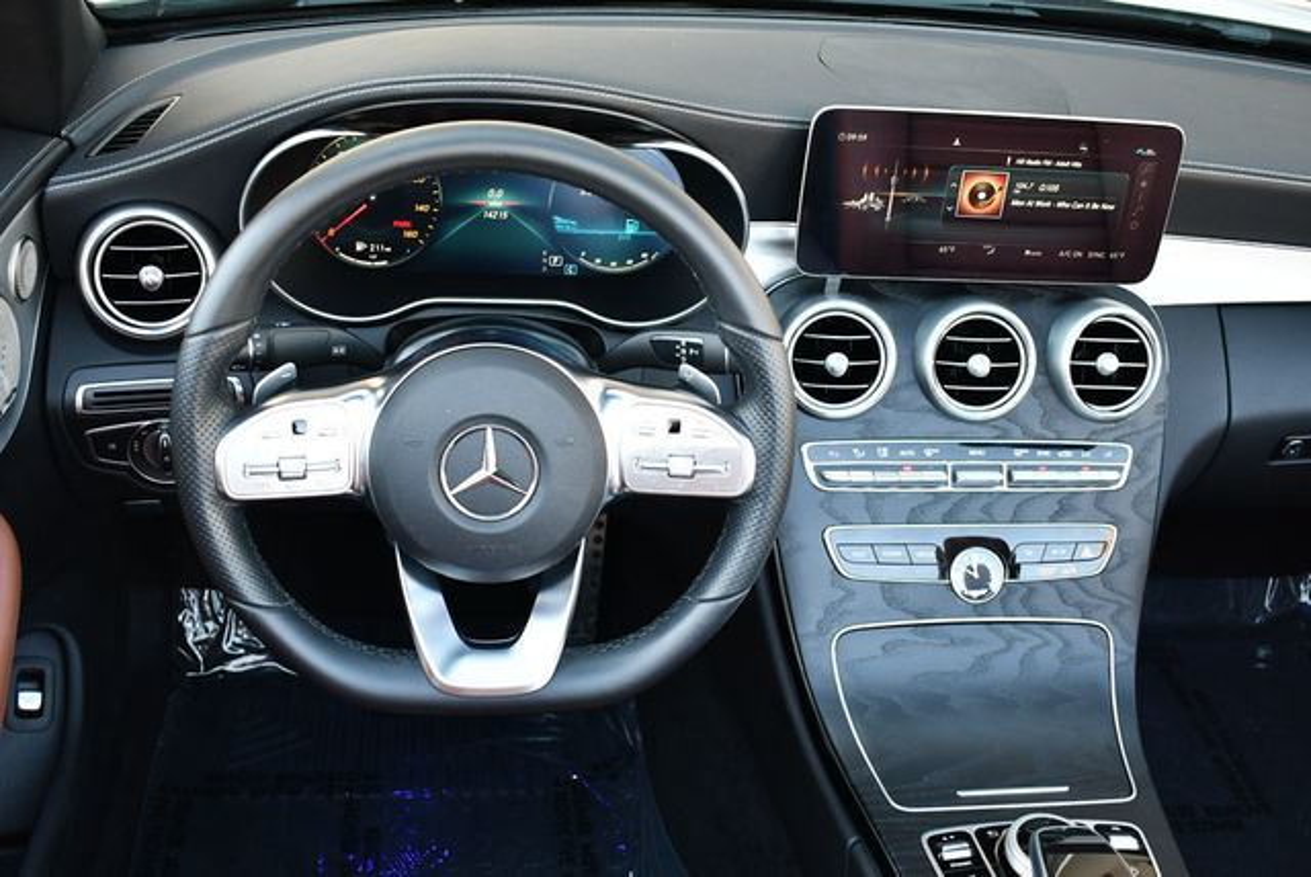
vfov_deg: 33.5
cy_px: 438
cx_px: 656
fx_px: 1458
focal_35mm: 40
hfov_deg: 48.4
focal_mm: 20
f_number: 3.5
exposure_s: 1/200
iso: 800
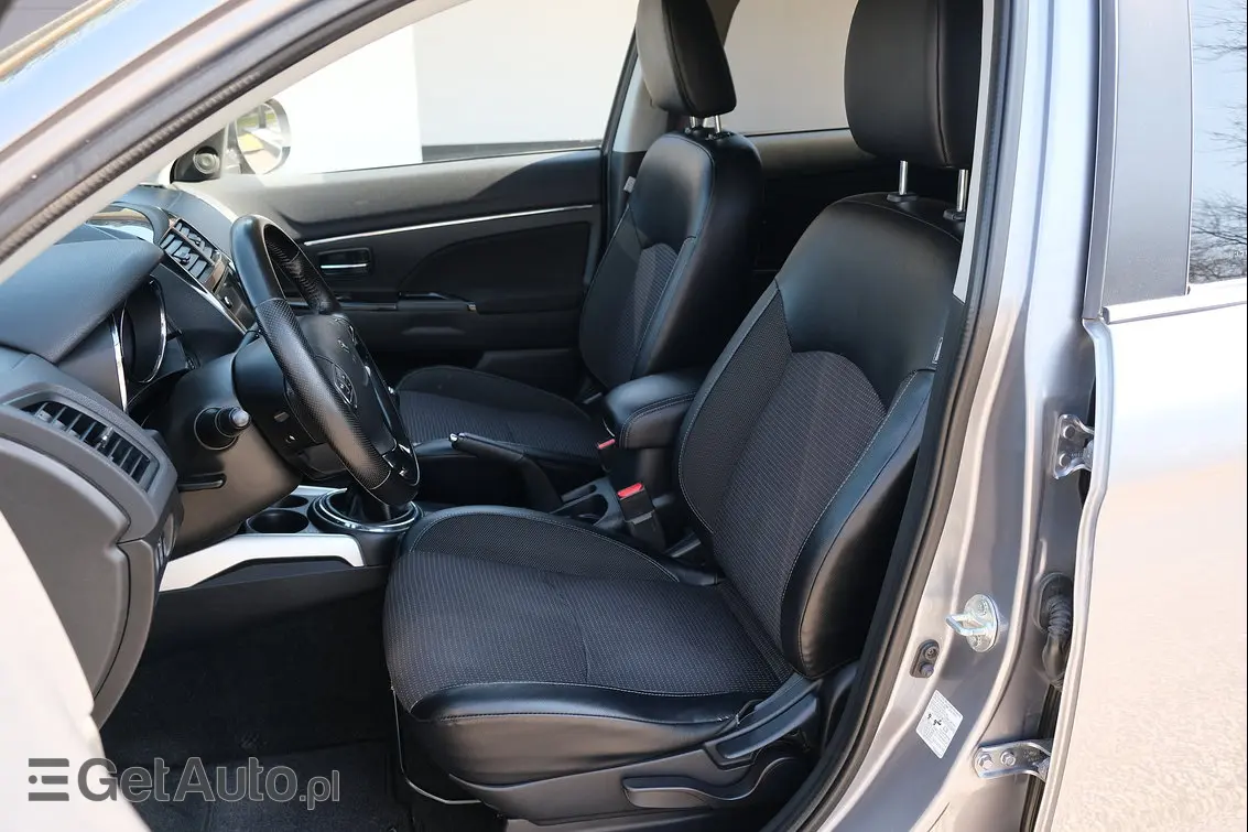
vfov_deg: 42.3
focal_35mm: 31
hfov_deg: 60.3
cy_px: 416
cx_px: 624
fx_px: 1074
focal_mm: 20.5
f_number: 4
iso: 320
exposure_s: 1/80
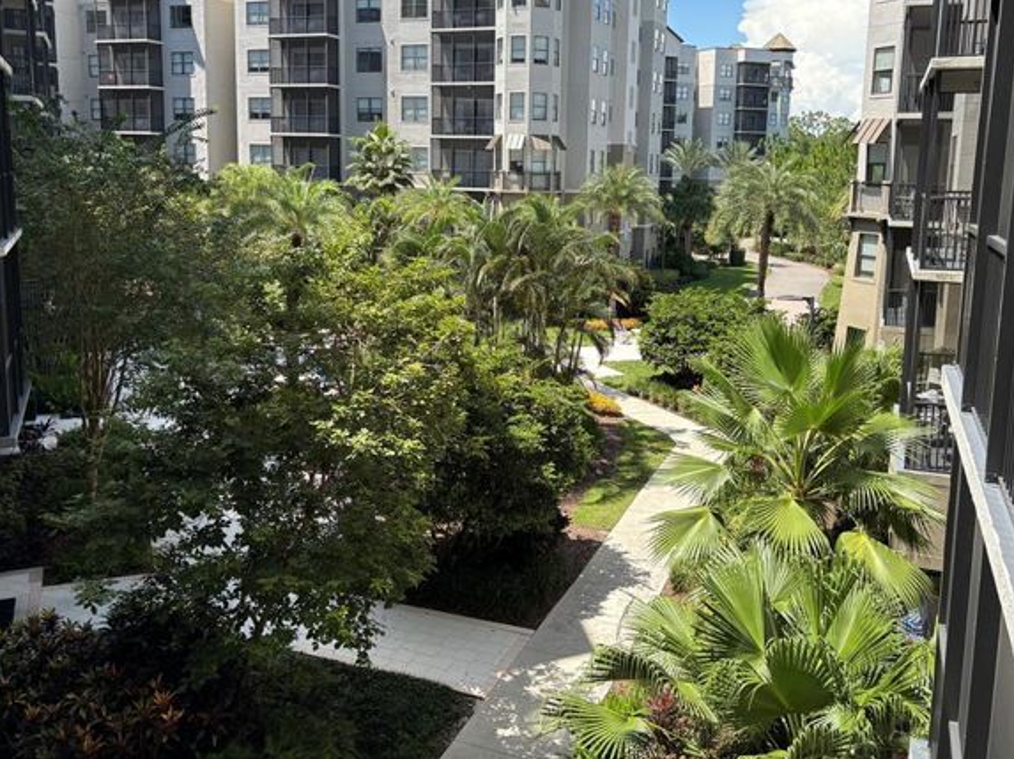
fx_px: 937
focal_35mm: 32
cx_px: 523
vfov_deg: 43.8
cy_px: 294
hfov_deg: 56.8
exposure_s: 1/1522
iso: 50
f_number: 1.6
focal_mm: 5.96
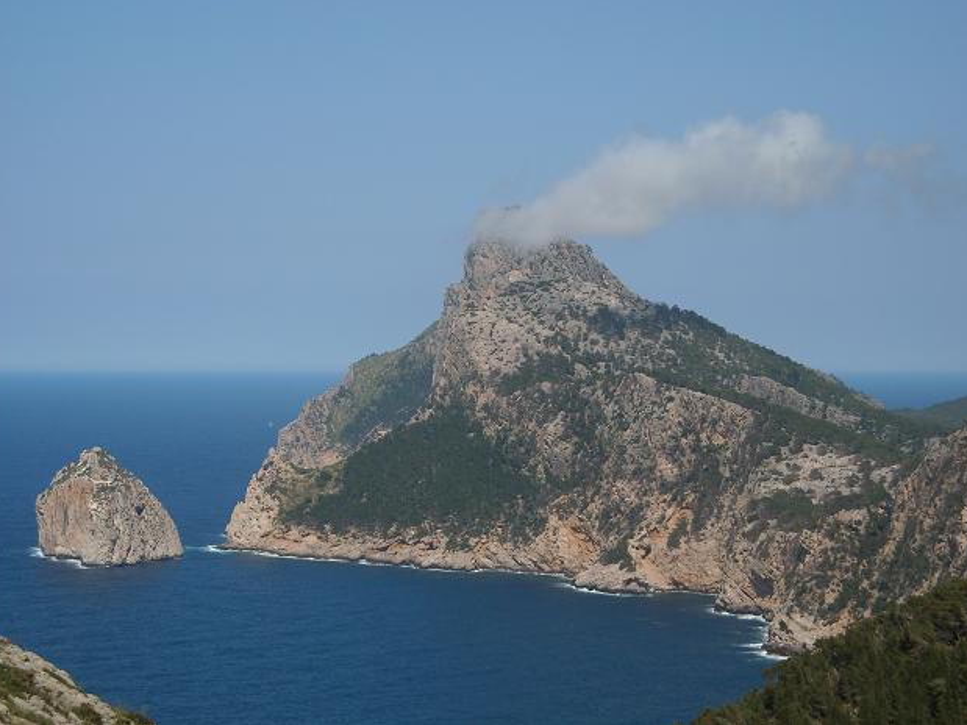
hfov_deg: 22.3
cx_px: 492
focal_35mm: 88
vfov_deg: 16.8
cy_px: 348
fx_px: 2458
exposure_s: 1/804
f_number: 4.1
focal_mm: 13.73
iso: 64
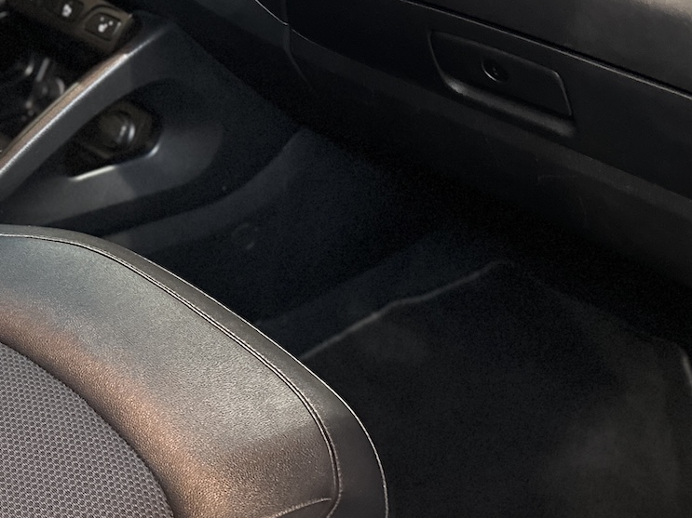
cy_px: 145
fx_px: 1239
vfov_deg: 23.5
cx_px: 60
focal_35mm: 62
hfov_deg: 29.8
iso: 1000
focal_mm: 6.86
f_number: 1.78
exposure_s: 1/30
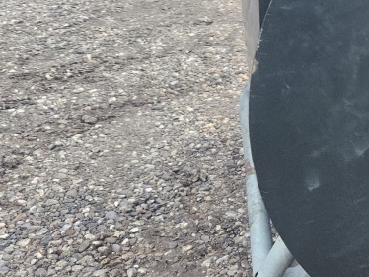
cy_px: 46
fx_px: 671
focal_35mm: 63
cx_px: 461
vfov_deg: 22.9
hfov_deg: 26.7
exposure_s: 1/100
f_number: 1.8
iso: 320
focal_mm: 5.4
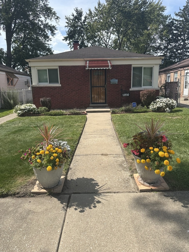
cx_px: 94
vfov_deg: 71.6
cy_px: 126
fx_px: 175
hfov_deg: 56.8
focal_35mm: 24
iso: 80
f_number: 1.78
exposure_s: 1/3247
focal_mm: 6.86
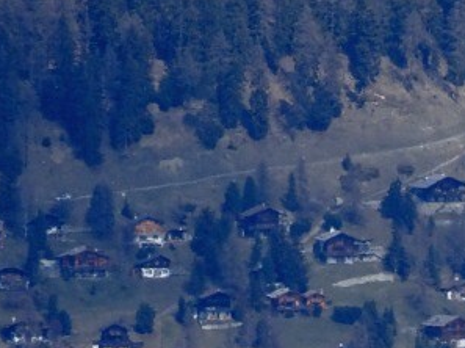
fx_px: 20984
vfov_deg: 0.9
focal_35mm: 1564
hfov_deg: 1.3
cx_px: 460
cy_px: 199
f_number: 6.3
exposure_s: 1/400
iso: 80
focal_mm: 77.35
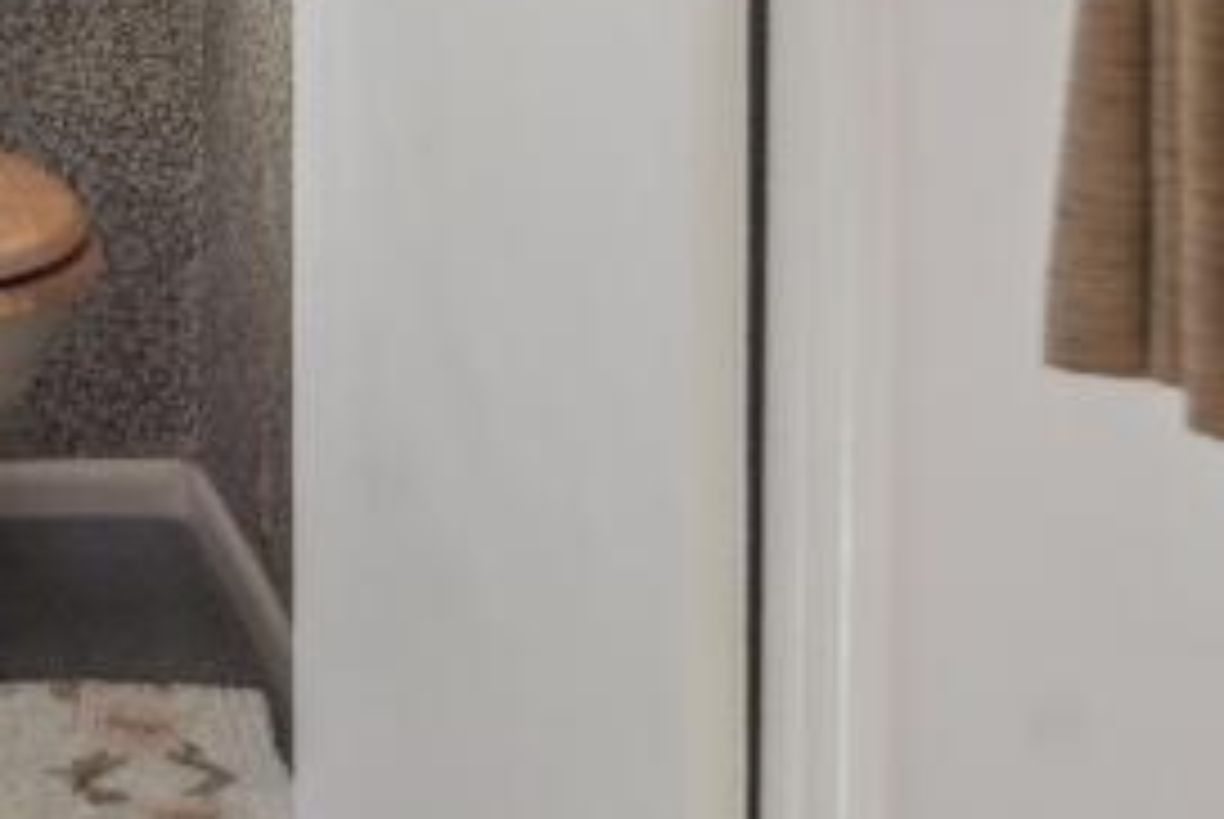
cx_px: -468
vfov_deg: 12.0
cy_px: -398
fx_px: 3710
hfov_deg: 17.3
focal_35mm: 109
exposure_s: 1/40
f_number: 6.3
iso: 320
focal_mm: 29
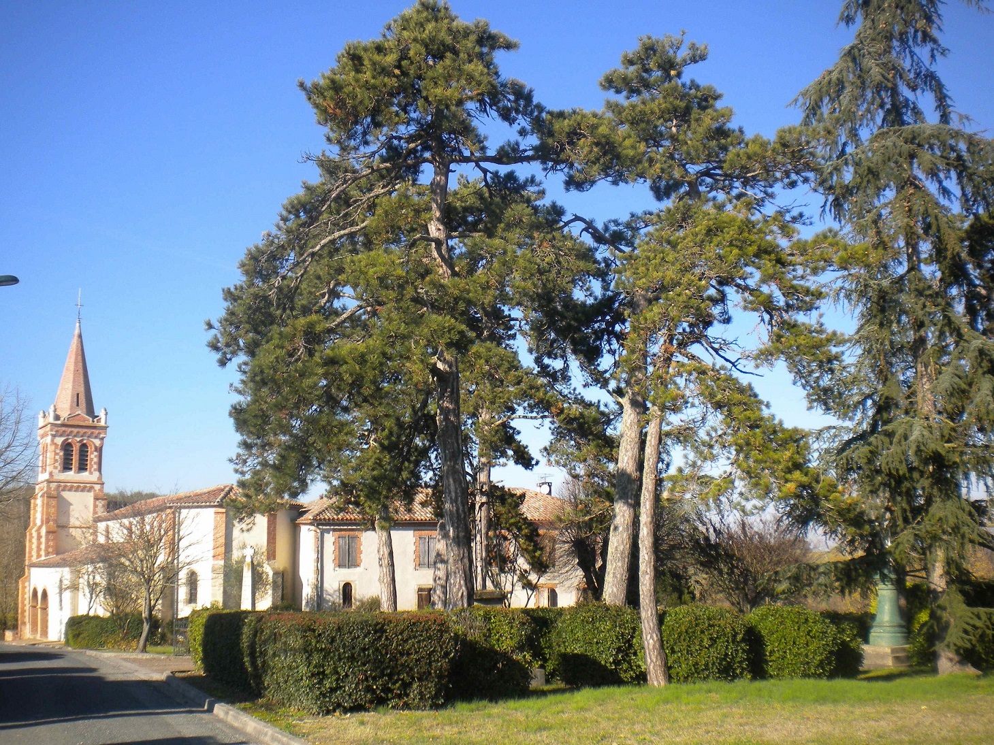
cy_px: 372
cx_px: 497
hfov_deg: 52.6
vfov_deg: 40.7
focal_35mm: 35
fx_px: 1005
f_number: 4.6
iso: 80
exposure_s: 1/365
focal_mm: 6.3
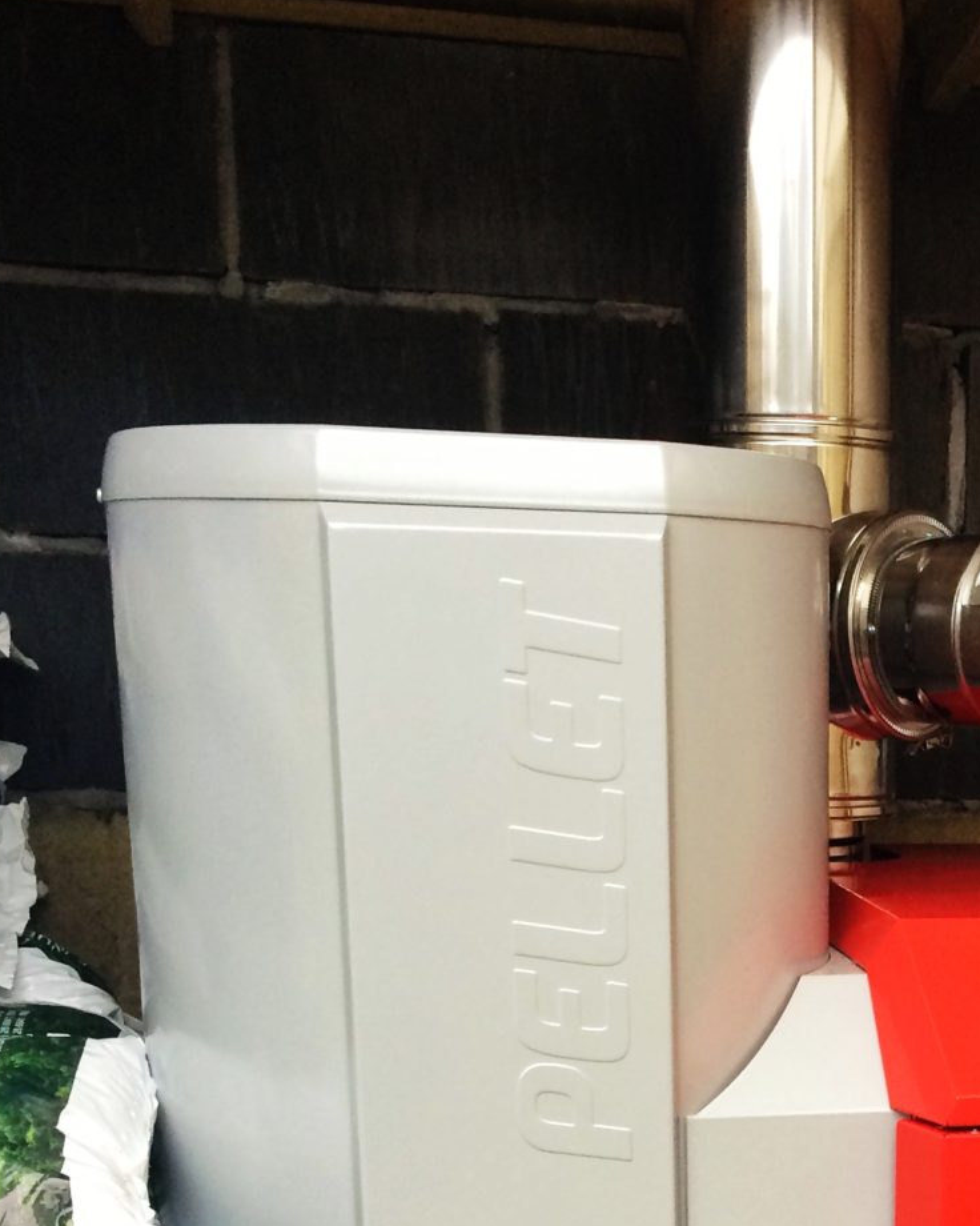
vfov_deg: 28.3
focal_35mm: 63
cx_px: 1008
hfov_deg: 23.1
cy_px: 1209
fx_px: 2284
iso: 40
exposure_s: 1/30
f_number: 2.2
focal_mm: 4.15
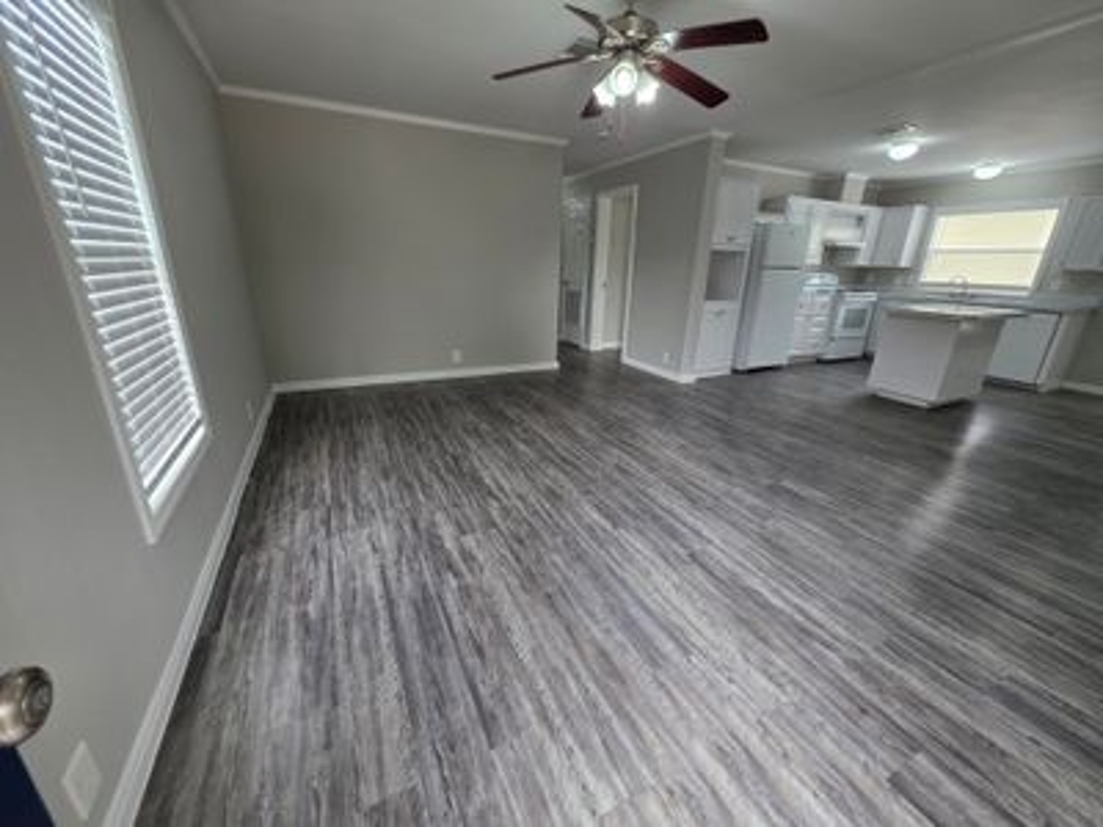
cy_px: 414
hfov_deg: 106.2
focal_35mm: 13
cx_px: 552
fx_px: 414
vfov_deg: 89.9
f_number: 1.9
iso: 100
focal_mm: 2.2
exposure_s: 1/120
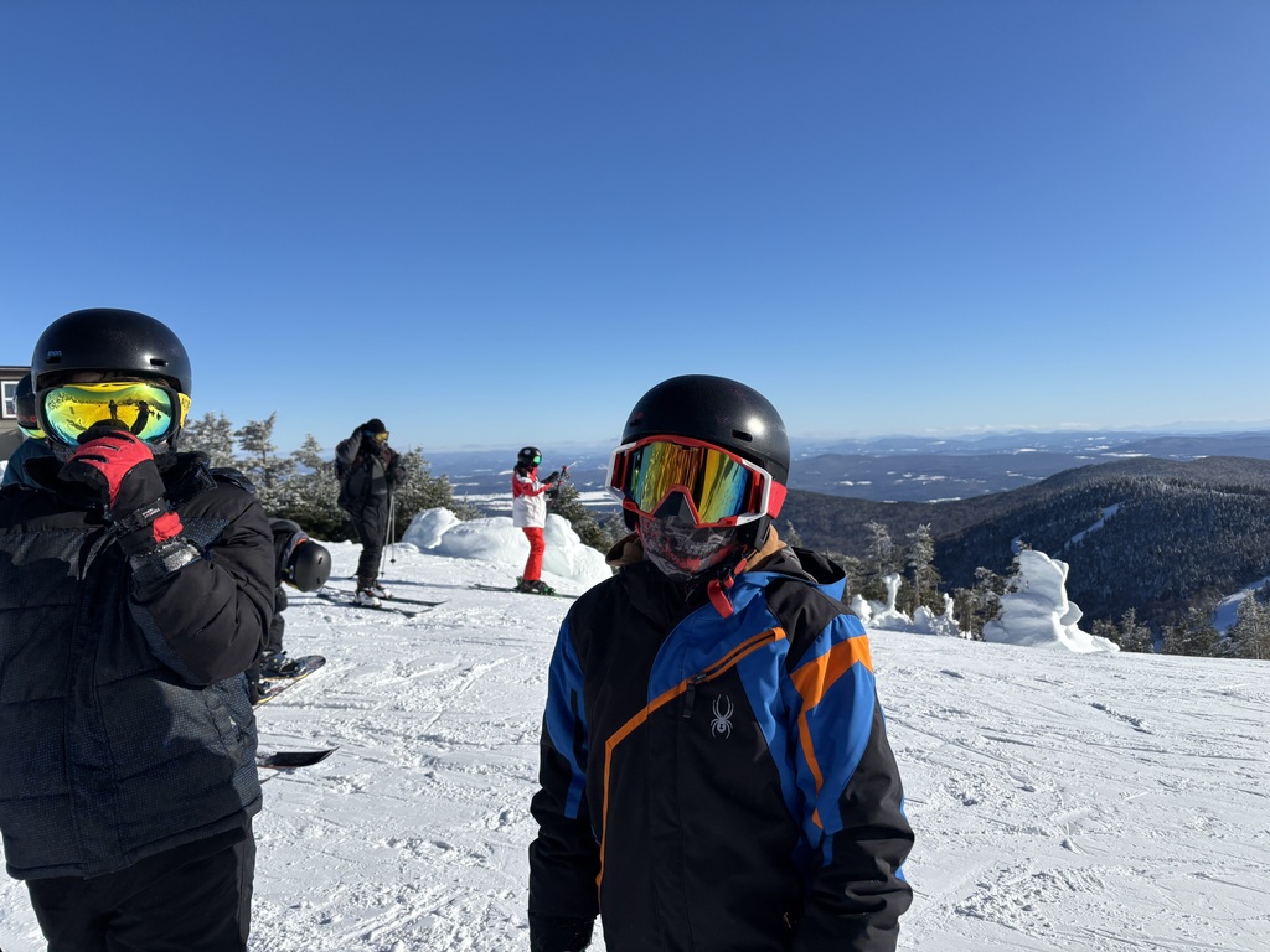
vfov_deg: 53.1
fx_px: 954
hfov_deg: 67.3
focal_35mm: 26
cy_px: 476
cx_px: 635
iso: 50
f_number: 1.6
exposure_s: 1/5952
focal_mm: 5.96
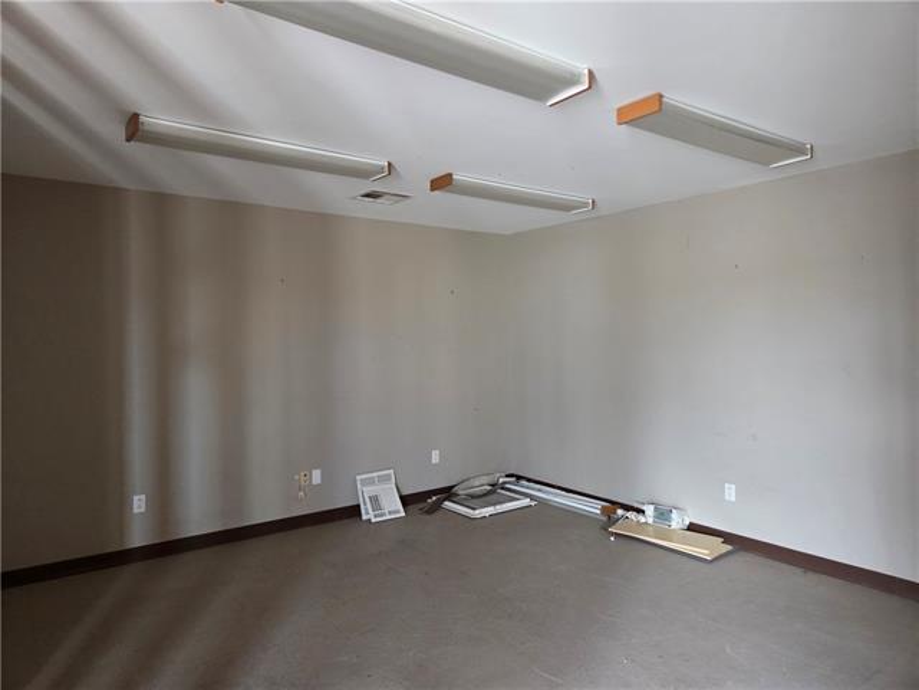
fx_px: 611
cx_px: 460
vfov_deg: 58.9
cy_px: 345
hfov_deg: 73.9
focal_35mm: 23
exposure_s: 1/120
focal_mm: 5.4
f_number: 1.8
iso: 1000
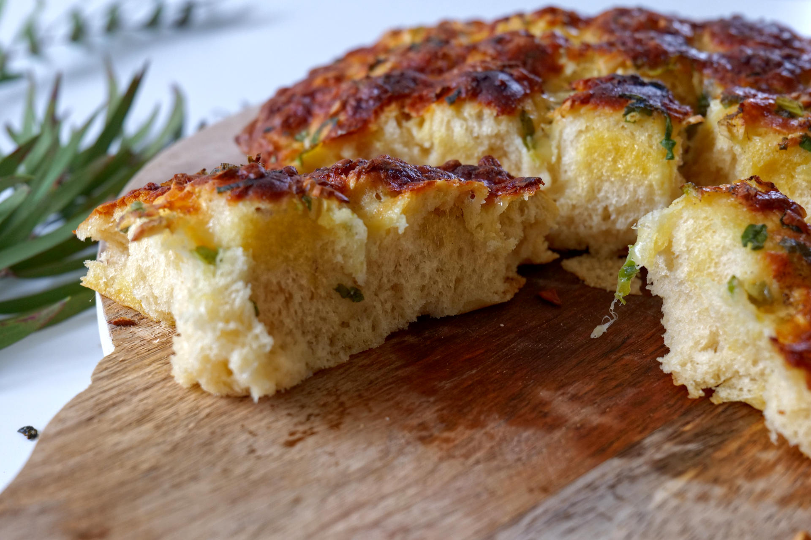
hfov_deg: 33.4
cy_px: 270
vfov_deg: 22.6
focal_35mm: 60
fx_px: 1352
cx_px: 406
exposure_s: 1/60
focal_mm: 60
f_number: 8
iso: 2500
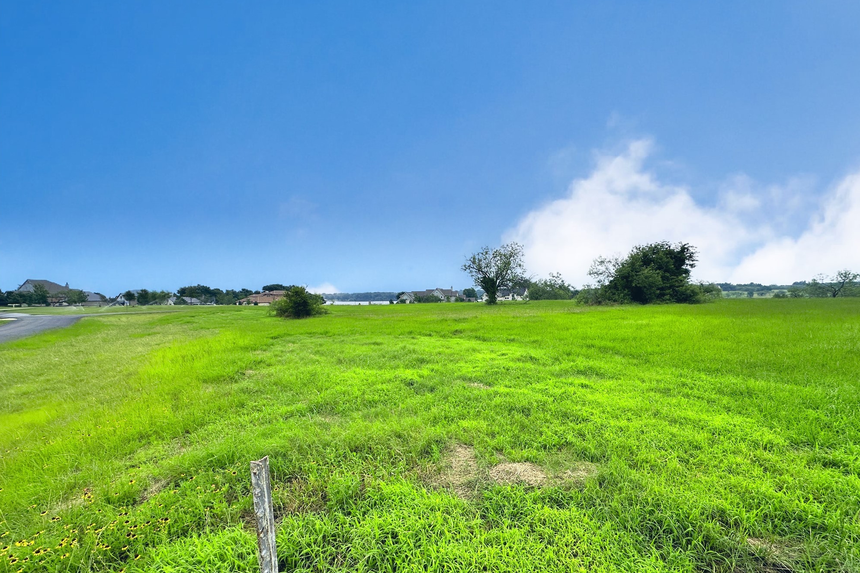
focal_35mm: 15
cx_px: 439
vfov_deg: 77.1
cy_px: 315
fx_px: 358
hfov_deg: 100.4
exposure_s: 1/1855
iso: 50
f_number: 2.2
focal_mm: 2.22
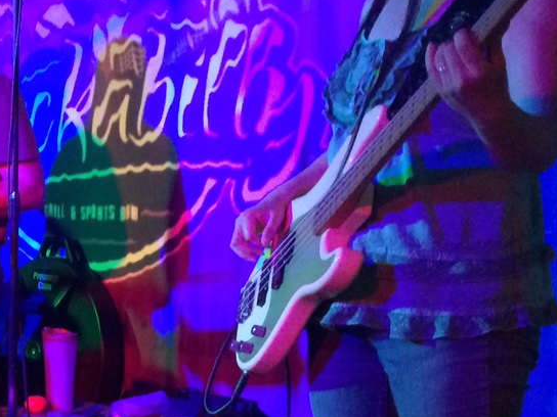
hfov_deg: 19.7
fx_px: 1400
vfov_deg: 16.7
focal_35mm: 87
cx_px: -260
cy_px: 385
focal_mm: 4.15
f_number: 2.2
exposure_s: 1/15
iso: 320
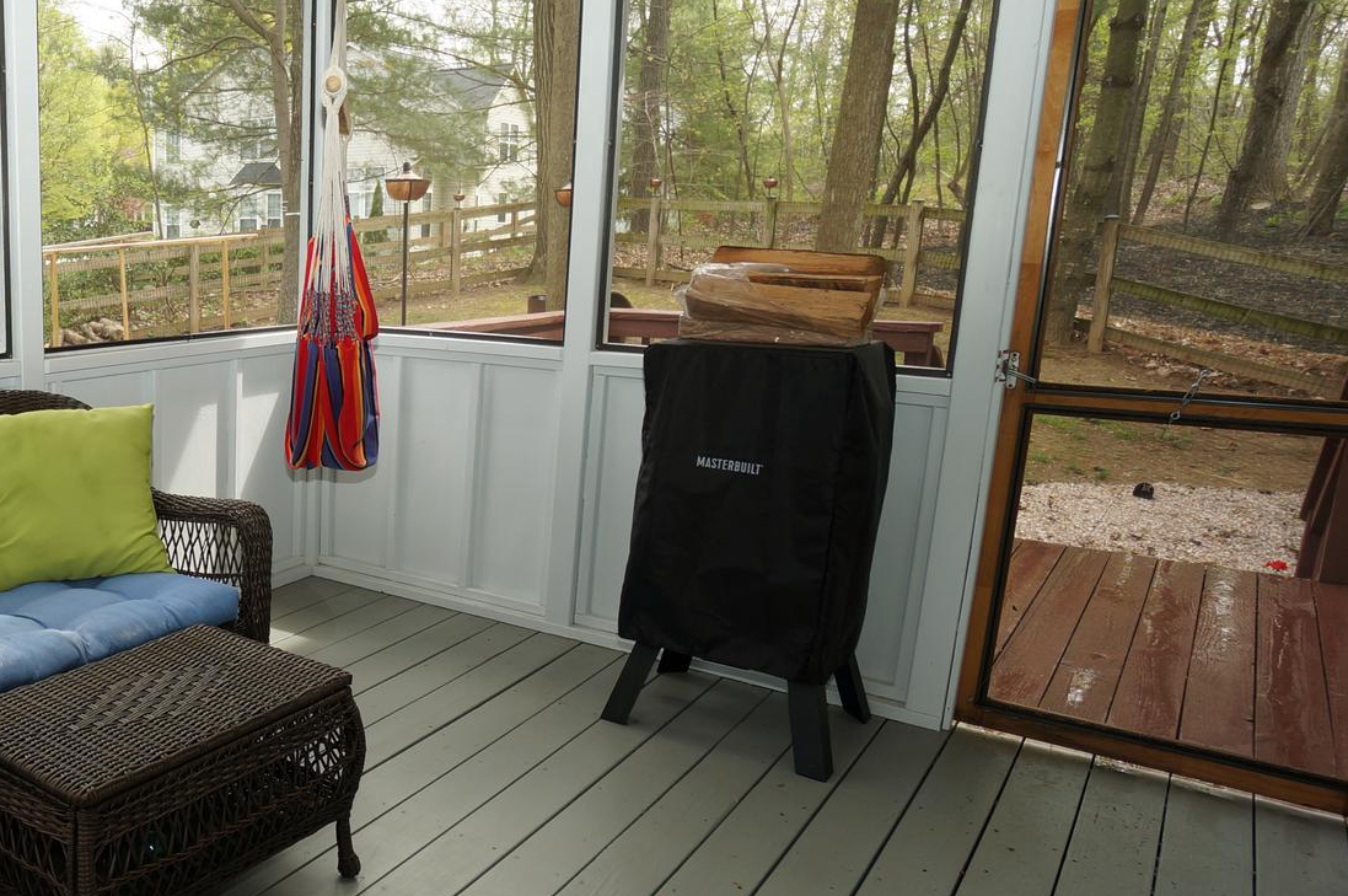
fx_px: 1047
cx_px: 160
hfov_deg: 57.3
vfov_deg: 46.3
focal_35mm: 28
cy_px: 458
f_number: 4.5
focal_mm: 10
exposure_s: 1/80
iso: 100
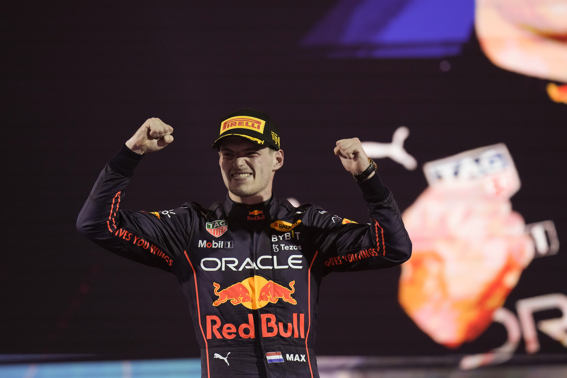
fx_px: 6299
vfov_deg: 3.4
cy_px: 189
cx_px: 284
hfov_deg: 5.2
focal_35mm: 400
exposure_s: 1/1000
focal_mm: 400
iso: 3200
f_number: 4
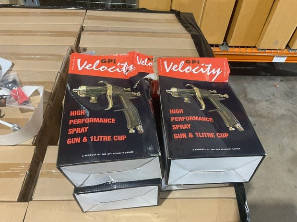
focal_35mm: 30
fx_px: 257
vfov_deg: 46.8
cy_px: 113
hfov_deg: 60.0
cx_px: 153
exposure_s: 1/50
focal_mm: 3
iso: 160
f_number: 1.8
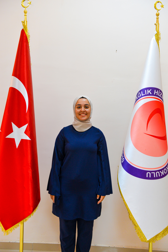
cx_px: 84
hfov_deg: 33.4
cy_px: 126
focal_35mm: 40
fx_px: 280
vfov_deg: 48.4
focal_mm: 40
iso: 720
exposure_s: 1/60
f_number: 4
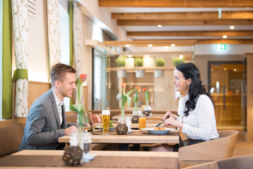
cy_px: 84
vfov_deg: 19.5
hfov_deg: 28.8
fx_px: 492
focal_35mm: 70
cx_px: 126
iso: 640
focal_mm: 70
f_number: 2.8
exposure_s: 1/40
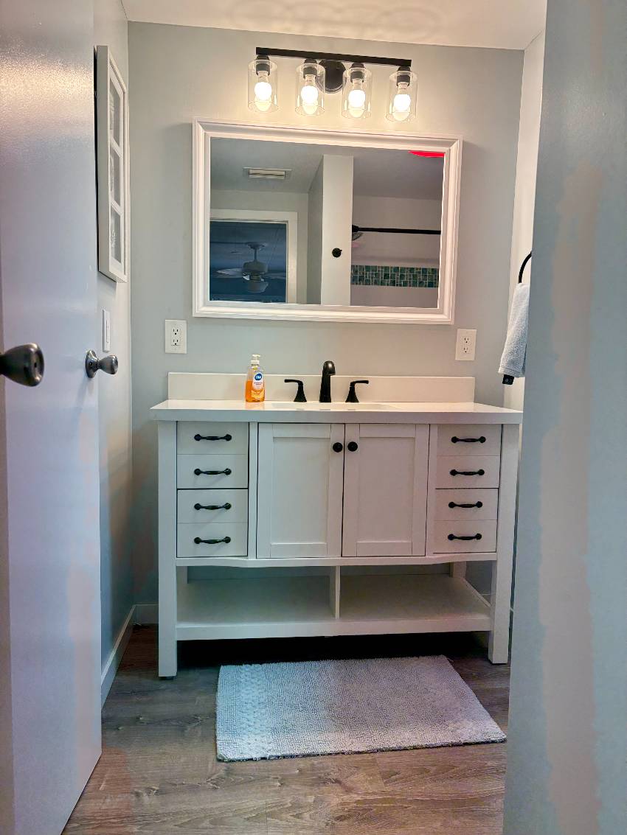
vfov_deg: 67.3
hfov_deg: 53.1
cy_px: 418
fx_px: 628
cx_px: 314
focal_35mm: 26
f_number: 1.6
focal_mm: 5.96
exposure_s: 1/148
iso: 125
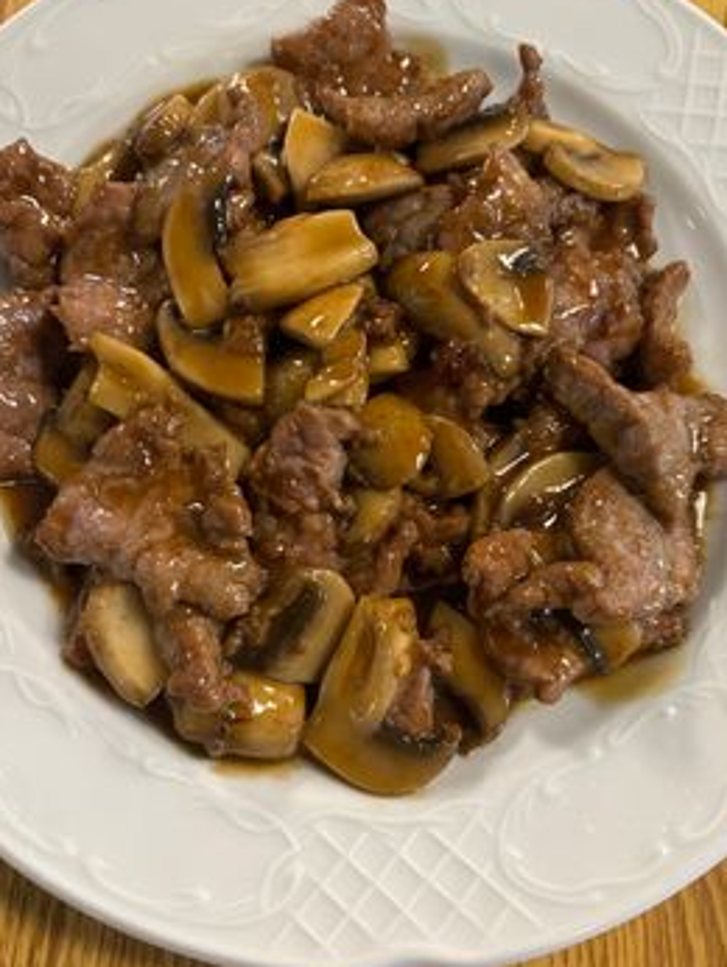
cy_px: 467
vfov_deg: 56.8
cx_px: 350
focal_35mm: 32
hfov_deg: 44.2
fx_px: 895
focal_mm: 5.96
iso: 250
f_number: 1.6
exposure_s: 1/50
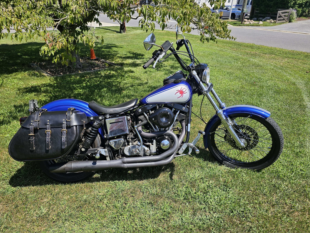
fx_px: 215
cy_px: 115
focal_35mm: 24
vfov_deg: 56.8
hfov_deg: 71.6
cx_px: 151
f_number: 1.7
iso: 10
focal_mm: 6.3
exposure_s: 1/507
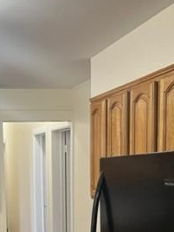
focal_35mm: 62
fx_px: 416
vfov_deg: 29.3
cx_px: 23
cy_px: 229
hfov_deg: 23.1
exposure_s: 1/60
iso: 80
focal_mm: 5.7
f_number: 1.5
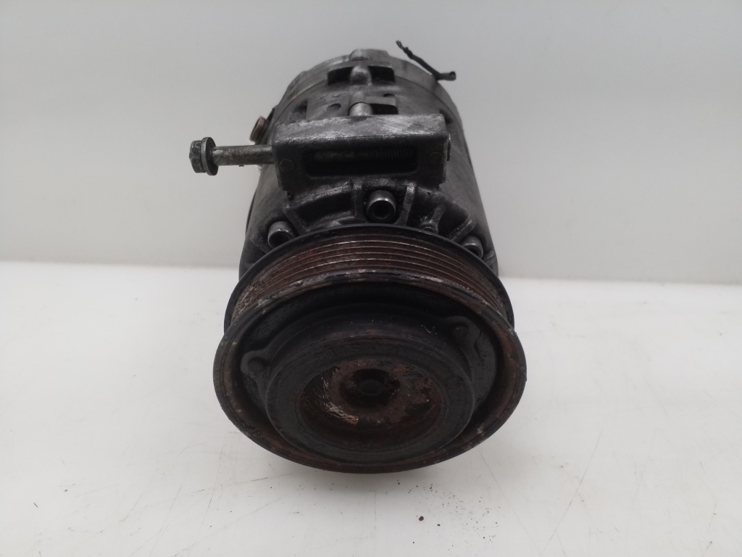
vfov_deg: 51.4
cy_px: 278
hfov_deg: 65.3
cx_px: 371
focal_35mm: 27
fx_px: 579
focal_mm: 3.6
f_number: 1.9
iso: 64
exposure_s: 1/40
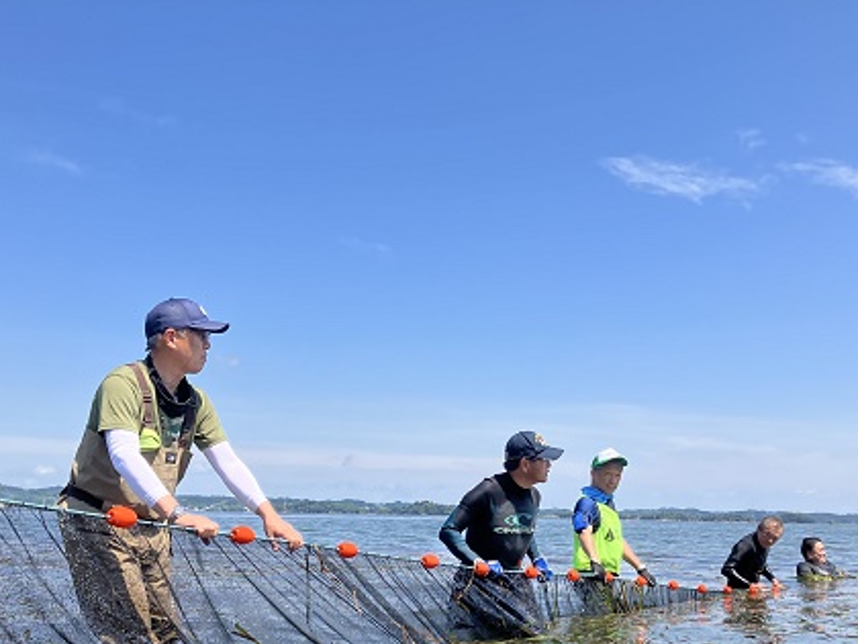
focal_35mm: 40
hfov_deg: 46.8
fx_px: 991
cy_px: 456
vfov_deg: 35.4
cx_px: 419
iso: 32
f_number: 1.8
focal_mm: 3.99
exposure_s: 1/2024
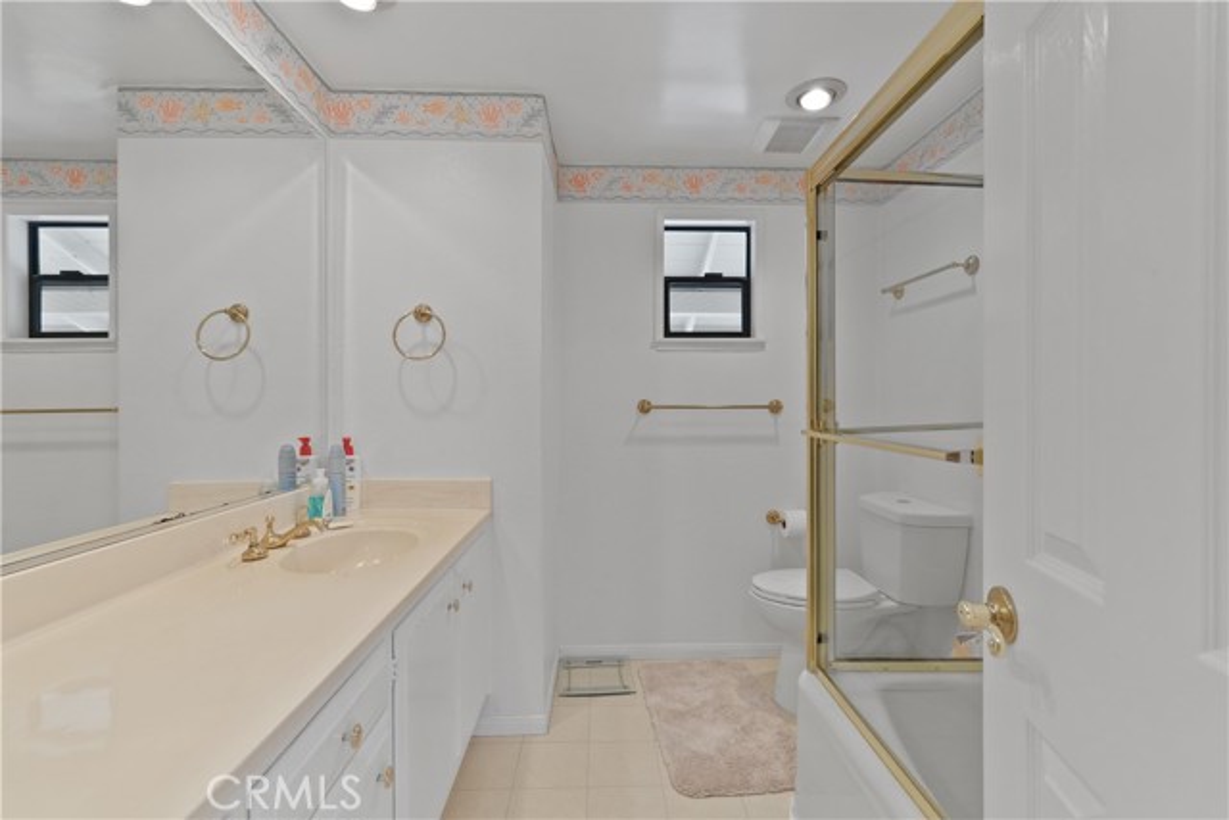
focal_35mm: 16
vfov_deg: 73.8
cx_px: 614
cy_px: 410
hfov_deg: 96.7
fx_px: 546
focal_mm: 16
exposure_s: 1/15
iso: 1000
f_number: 5.6
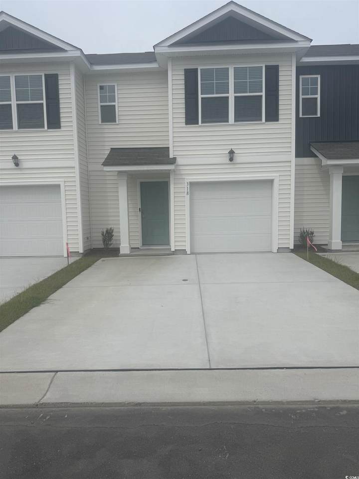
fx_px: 332
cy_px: 240
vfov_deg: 71.6
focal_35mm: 24
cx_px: 180
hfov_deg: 56.8
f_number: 1.78
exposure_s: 1/8130
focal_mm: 6.76
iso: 80
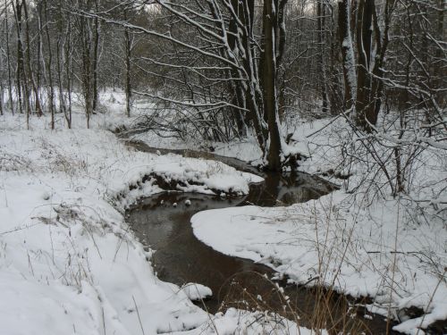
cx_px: 224
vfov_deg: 39.7
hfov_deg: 51.4
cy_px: 168
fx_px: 465
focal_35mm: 36
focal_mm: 6
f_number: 5
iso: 80
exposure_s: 1/125
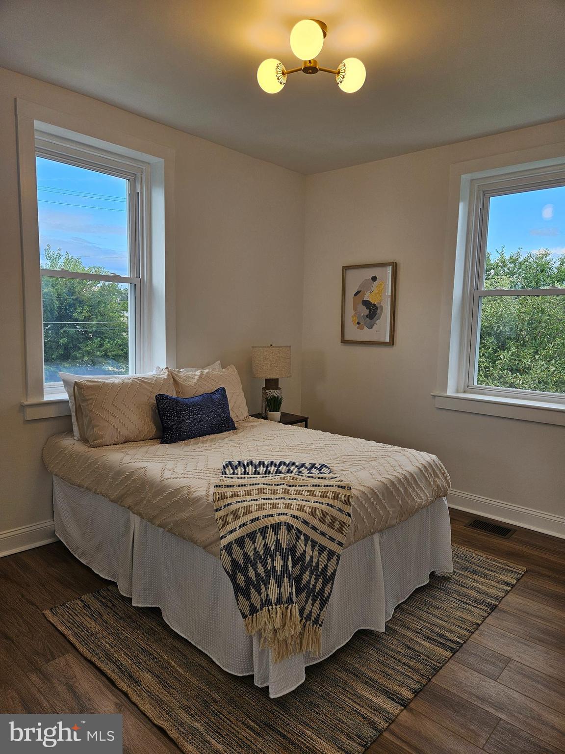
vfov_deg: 73.9
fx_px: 501
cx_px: 282
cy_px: 377
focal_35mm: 23
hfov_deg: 58.9
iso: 40
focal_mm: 5.4
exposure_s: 1/120
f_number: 1.8
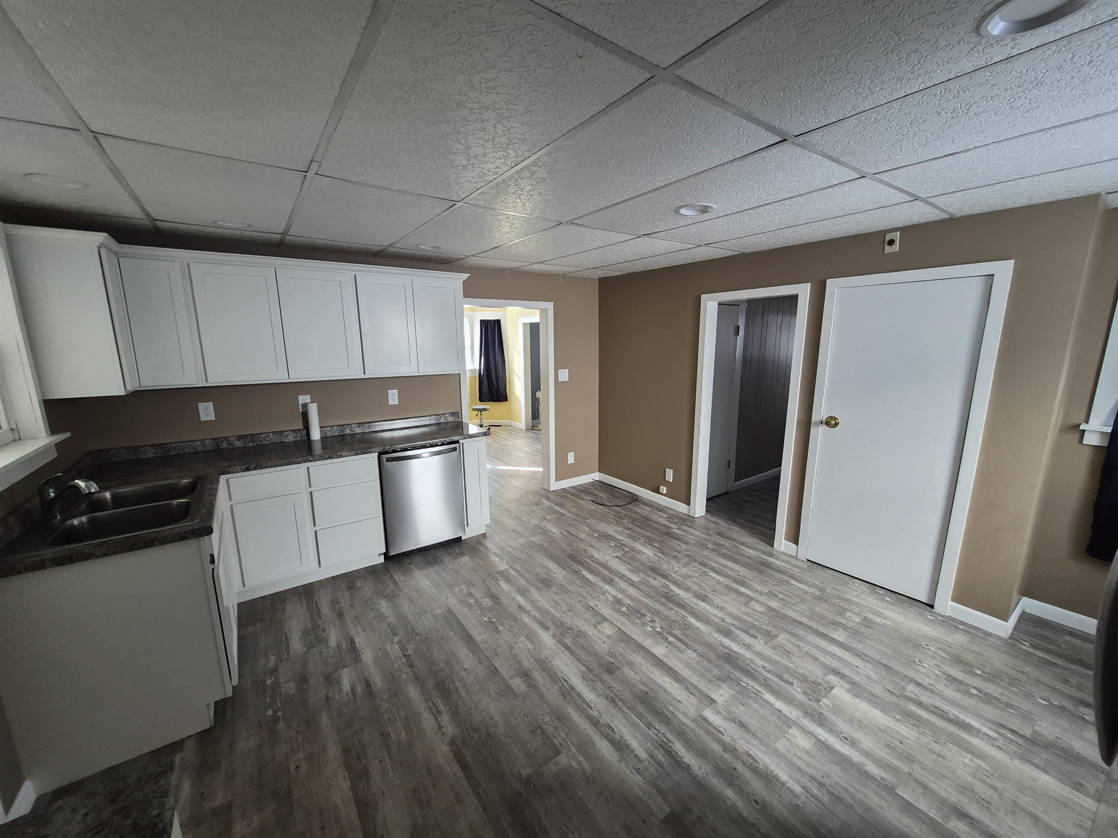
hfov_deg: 106.2
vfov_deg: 89.9
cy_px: 419
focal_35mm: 13
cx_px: 559
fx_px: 420
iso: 250
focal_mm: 1.74
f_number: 2.2
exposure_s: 1/60
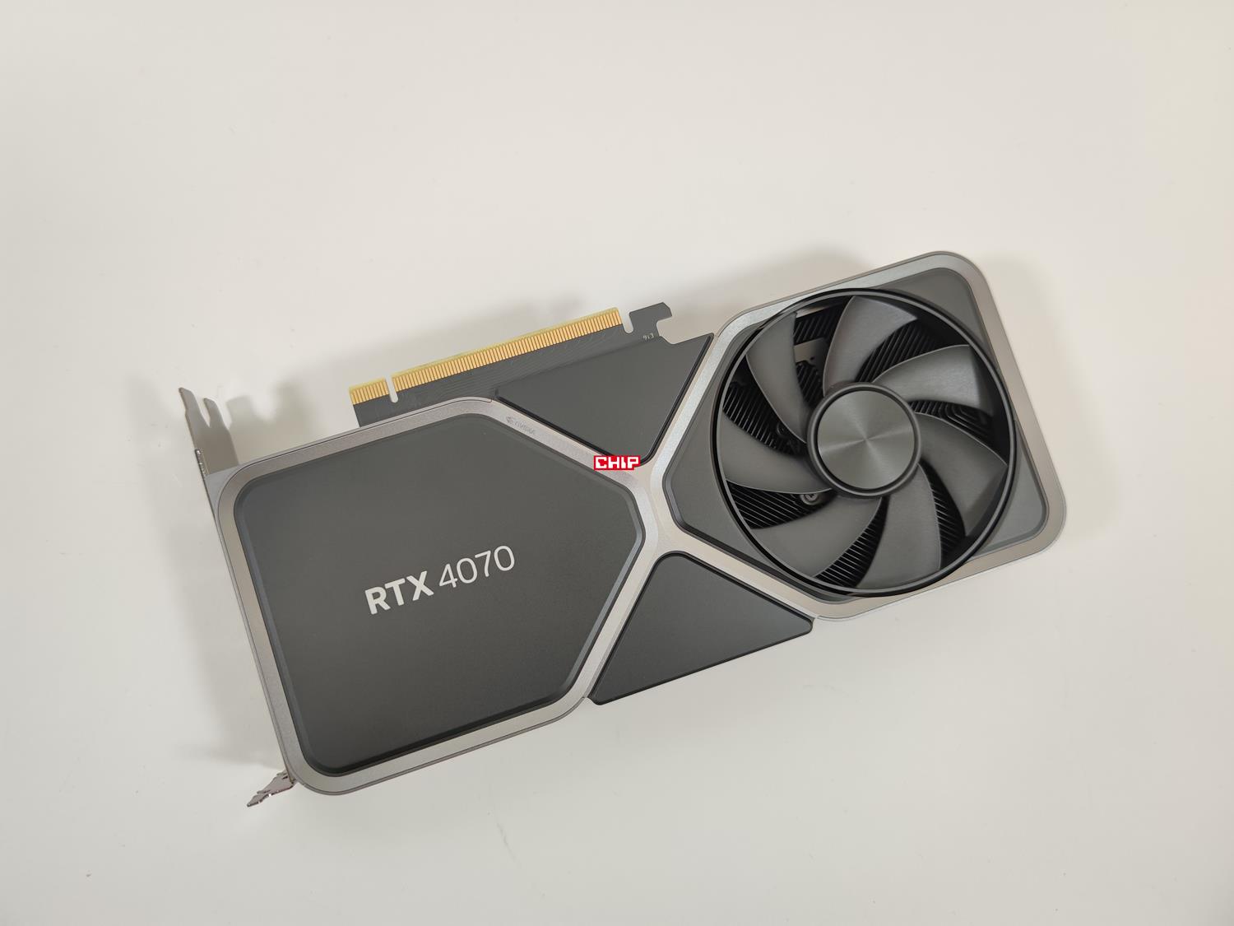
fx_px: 891
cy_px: 463
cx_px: 617
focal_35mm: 25
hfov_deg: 69.4
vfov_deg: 54.9
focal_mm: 6.78
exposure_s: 1/100
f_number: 1.85
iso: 54
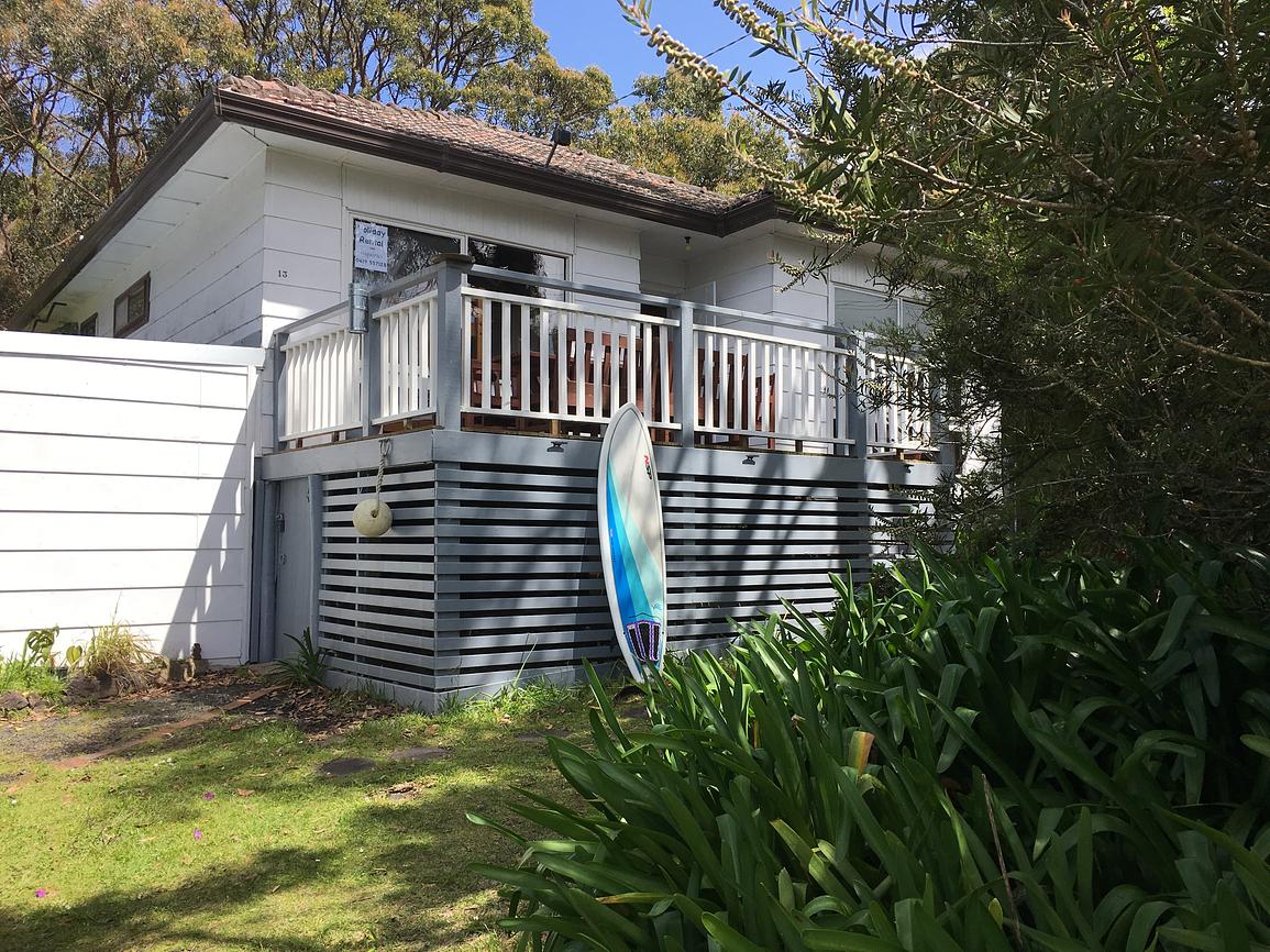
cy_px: 476
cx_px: 635
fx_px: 1064
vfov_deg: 48.2
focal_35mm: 29
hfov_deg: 61.7
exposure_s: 1/927
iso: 25
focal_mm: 4.15
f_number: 2.2
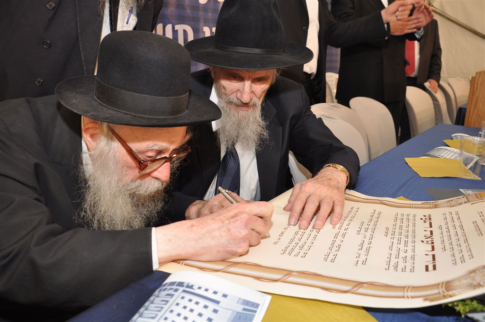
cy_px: 161
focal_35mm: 32
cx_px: 242
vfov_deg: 41.6
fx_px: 424
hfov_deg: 59.6
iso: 400
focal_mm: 21
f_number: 5.6
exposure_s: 1/60
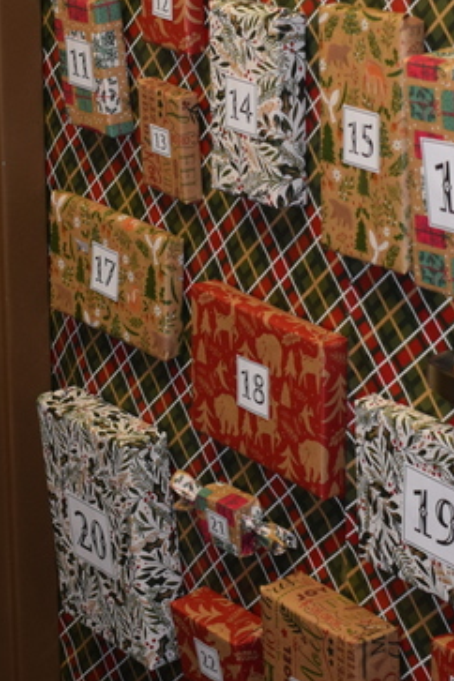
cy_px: 128
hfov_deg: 12.0
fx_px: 2164
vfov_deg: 17.7
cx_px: 279
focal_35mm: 114
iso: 800
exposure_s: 1/80
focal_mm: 27
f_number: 4.5
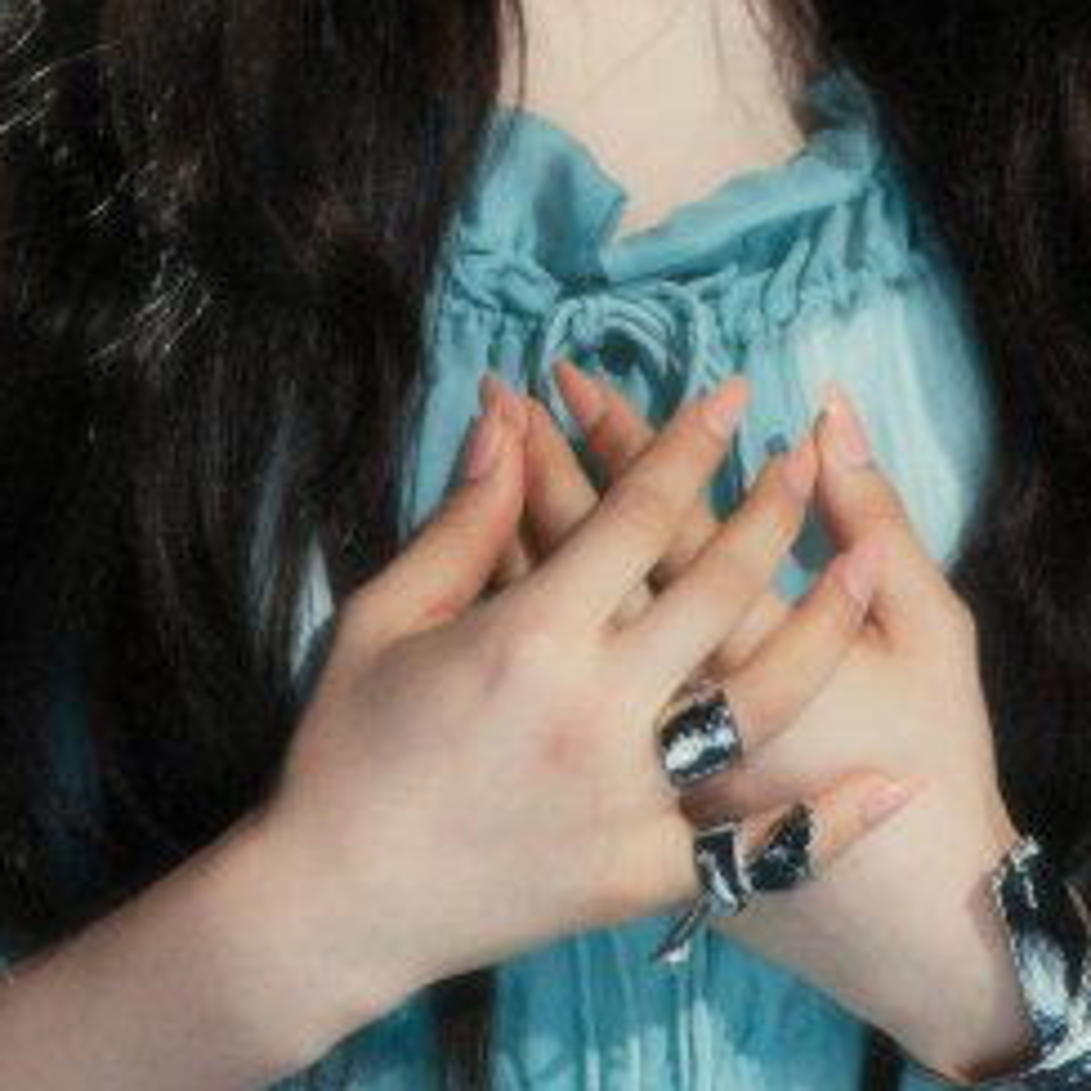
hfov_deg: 6.0
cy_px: -693
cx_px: 550
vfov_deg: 5.9
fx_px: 10412
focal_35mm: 292
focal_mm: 70
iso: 800
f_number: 2.8
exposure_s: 1/800
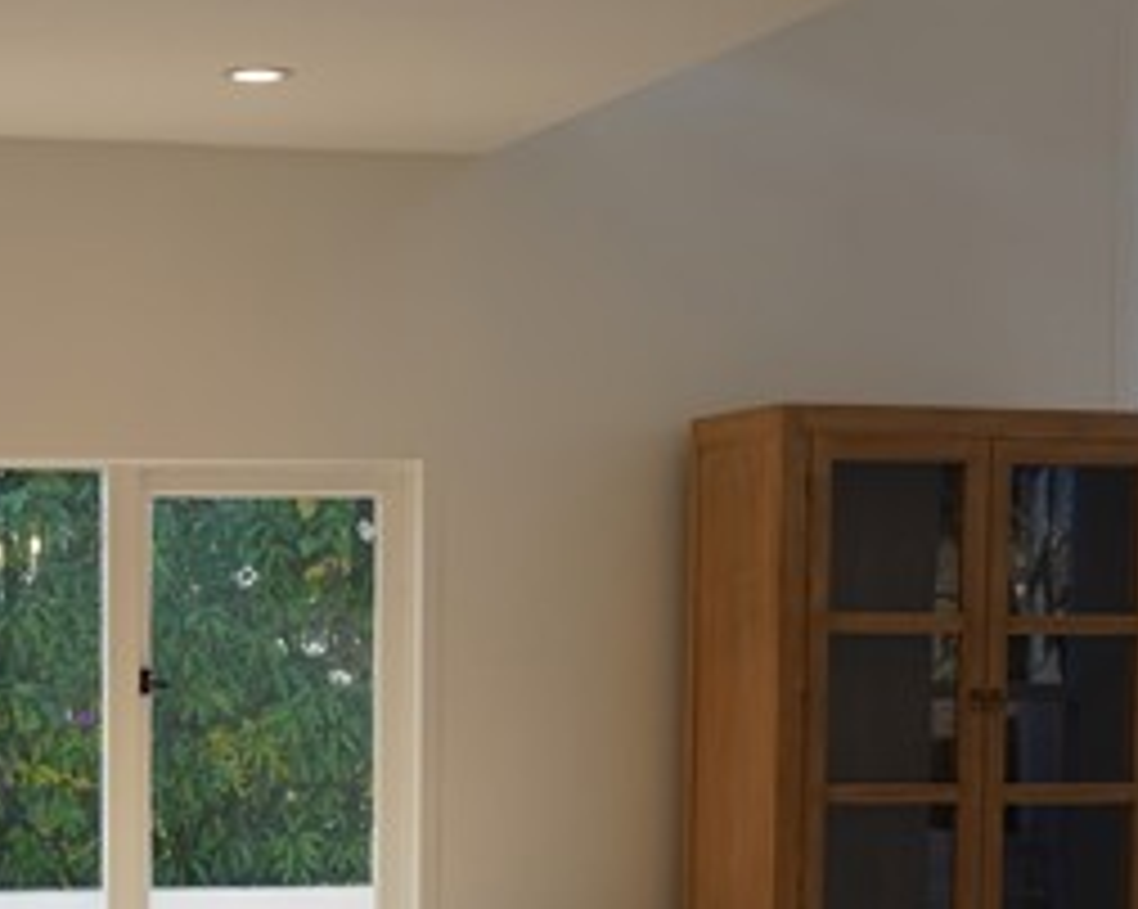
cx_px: 0
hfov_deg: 26.1
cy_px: 736
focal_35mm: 69
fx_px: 2322
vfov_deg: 21.8
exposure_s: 1/200
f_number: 4.5
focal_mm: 29
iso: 100
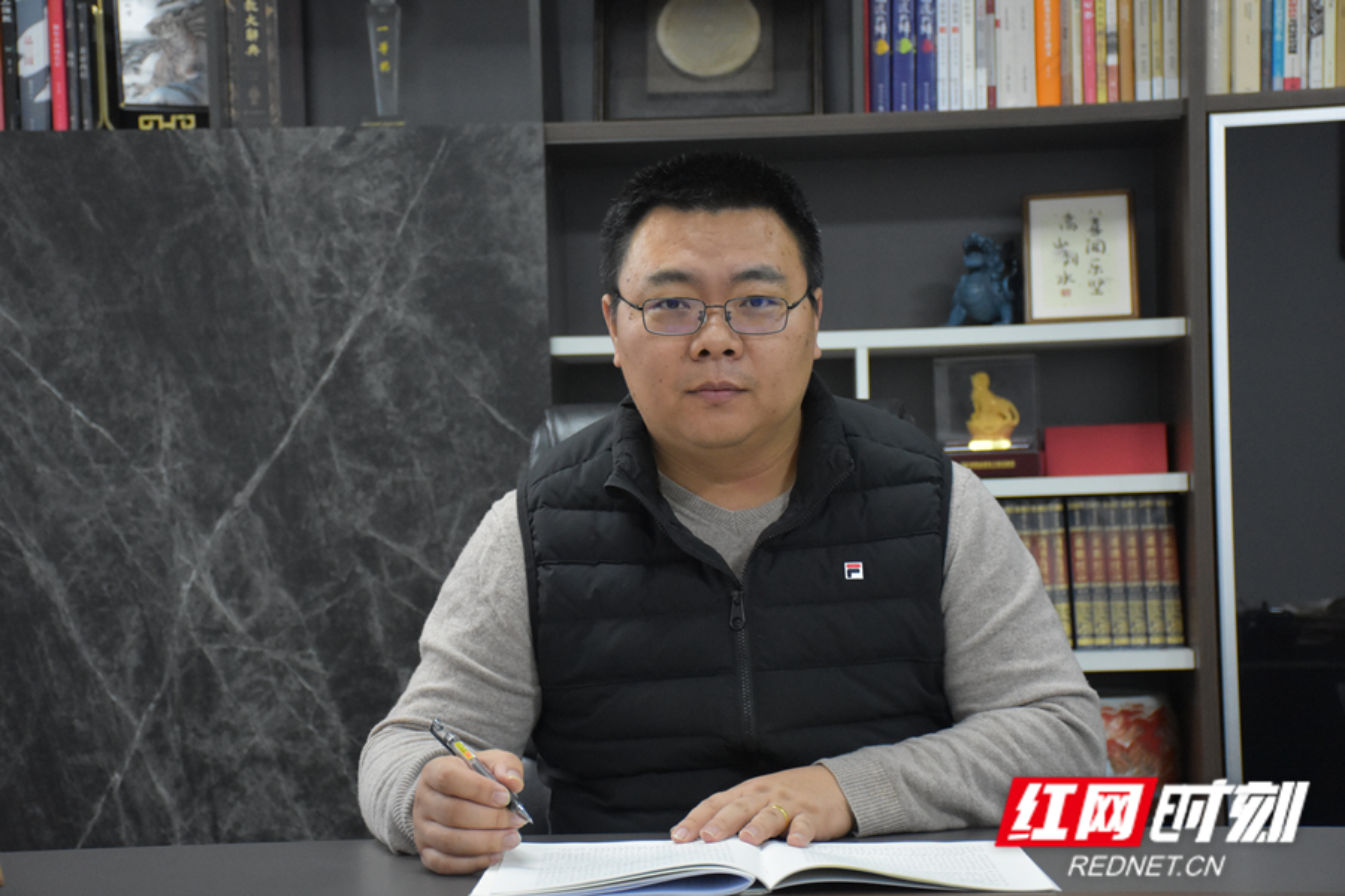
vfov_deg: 18.2
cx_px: 672
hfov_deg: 27.0
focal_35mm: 75
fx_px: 2802
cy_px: 448
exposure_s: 1/60
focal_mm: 50
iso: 3200
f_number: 4.8
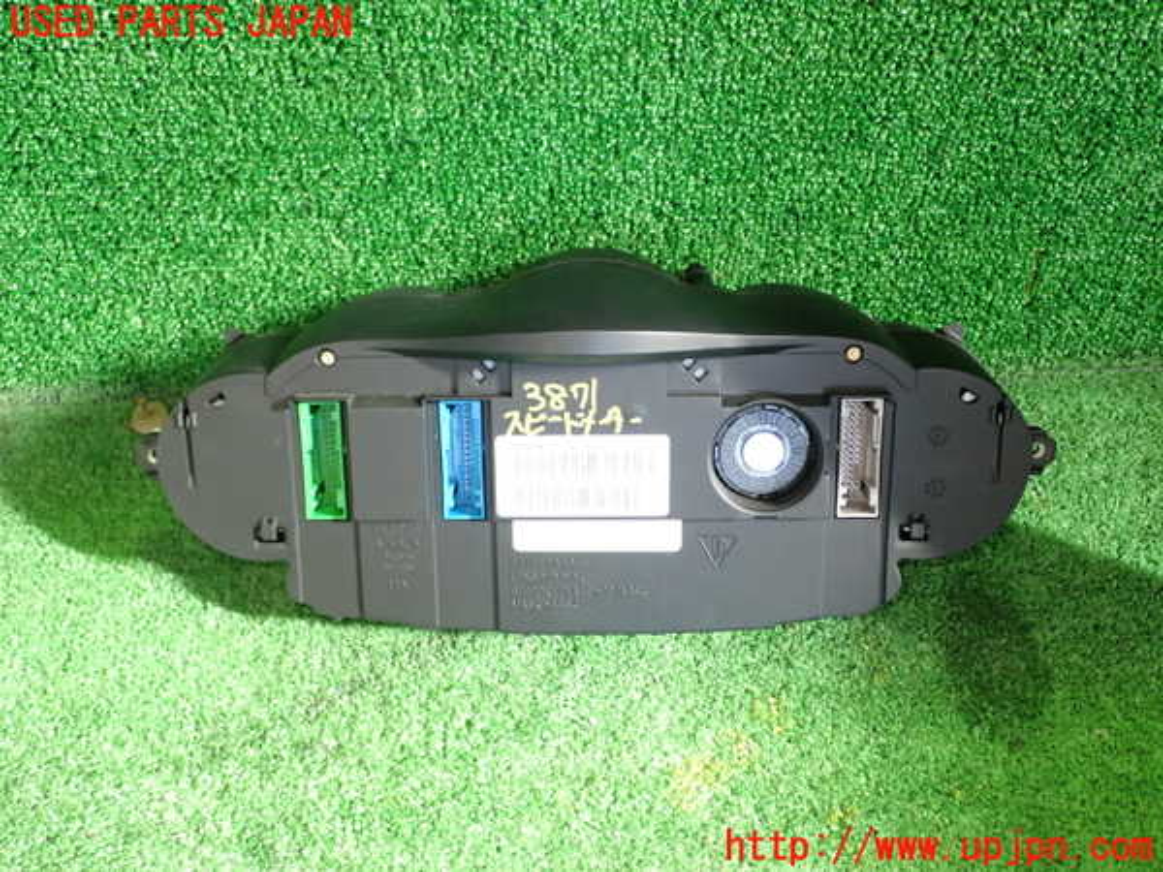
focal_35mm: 36
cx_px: 582
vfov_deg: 39.7
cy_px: 436
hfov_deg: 51.4
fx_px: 1209
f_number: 2.5
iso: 500
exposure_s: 1/40
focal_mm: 6.37
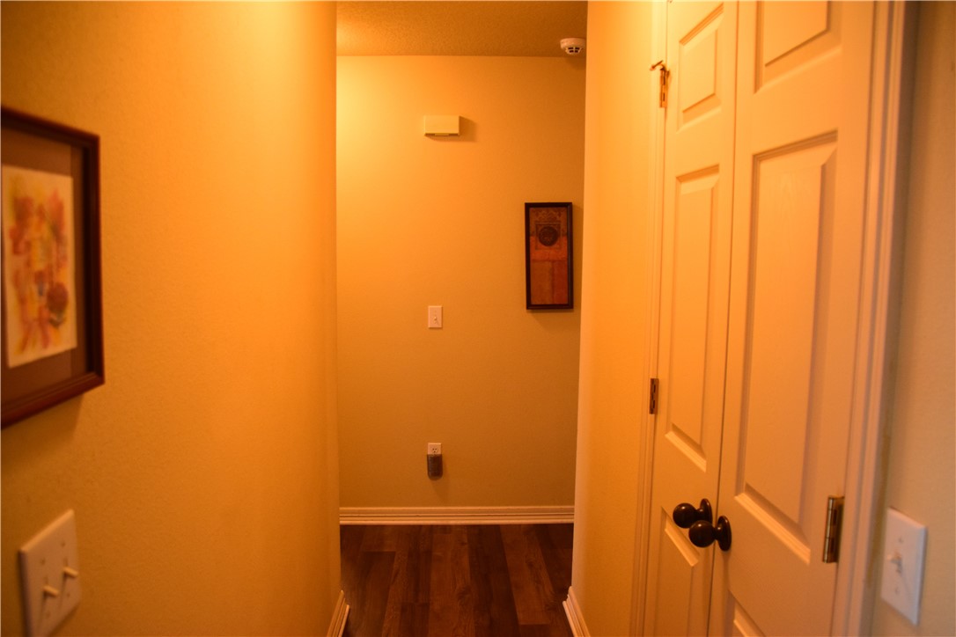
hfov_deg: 67.4
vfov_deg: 47.9
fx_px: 717
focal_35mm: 27
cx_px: 478
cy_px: 318
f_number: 5
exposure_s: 1/60
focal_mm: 18
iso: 1400
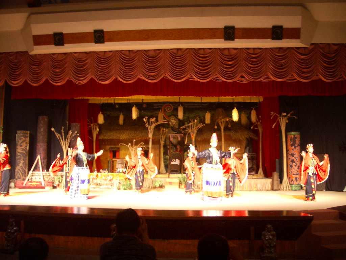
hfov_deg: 52.6
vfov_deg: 40.7
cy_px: 130
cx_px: 173
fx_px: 350
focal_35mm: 35
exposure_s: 1/13
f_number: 2.6
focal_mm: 5.8
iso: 100
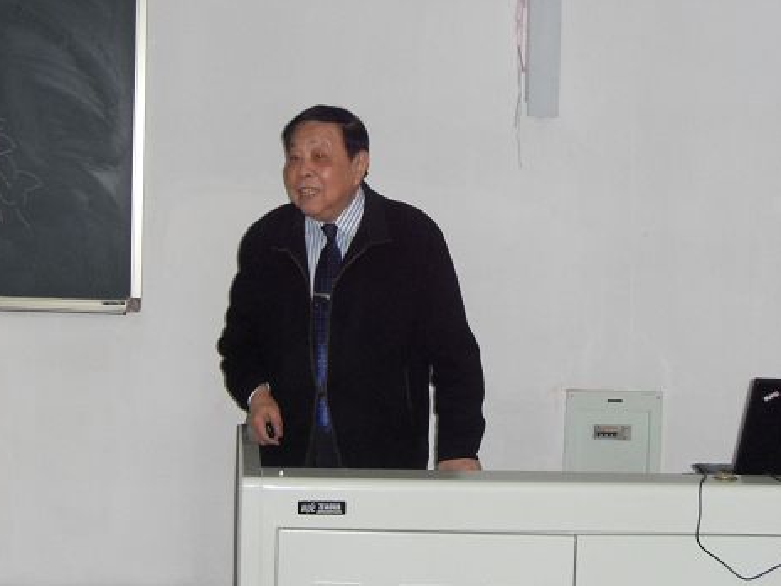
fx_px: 1557
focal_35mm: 69
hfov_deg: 28.0
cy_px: 264
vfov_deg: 21.3
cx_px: 278
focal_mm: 8.8
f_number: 3.8
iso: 320
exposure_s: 1/60
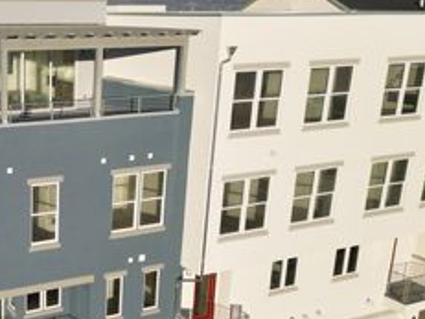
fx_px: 638
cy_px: 200
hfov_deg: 34.3
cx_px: 24
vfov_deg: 27.9
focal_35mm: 52
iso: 140
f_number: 1.7
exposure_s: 1/4000
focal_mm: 6.72
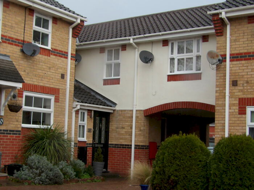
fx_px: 448
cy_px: 95
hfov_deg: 31.7
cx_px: 127
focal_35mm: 61
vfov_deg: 24.0
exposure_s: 1/69
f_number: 4.3
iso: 100
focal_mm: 10.9
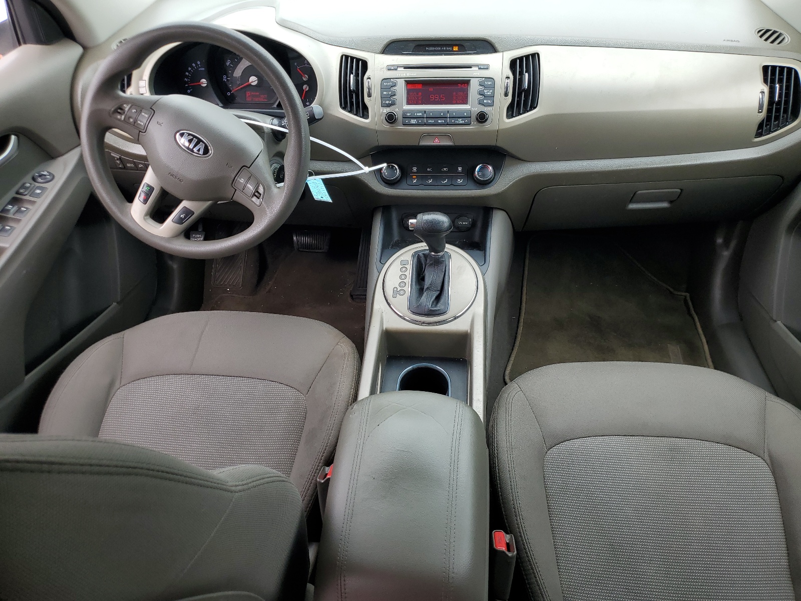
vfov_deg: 53.1
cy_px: 300
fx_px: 602
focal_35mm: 26
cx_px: 400
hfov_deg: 67.3
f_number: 1.5
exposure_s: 1/385
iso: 50
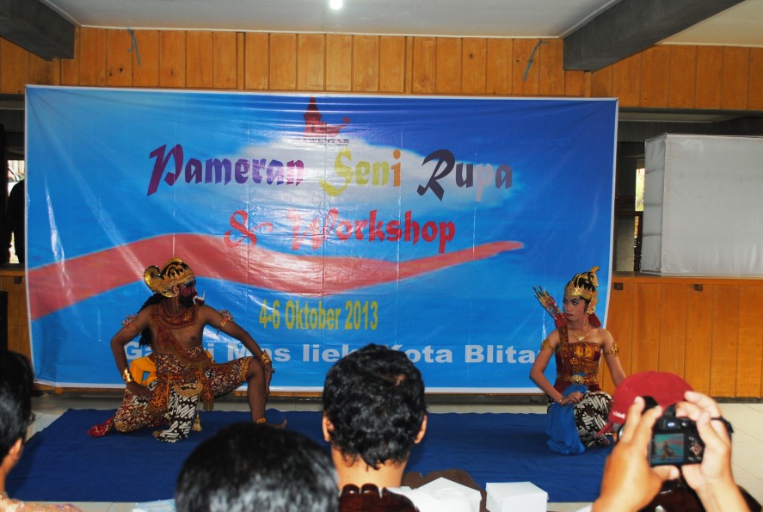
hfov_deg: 43.5
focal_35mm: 45
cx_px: 354
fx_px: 955
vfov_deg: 30.0
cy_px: 284
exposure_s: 1/60
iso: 200
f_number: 4.2
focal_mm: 26
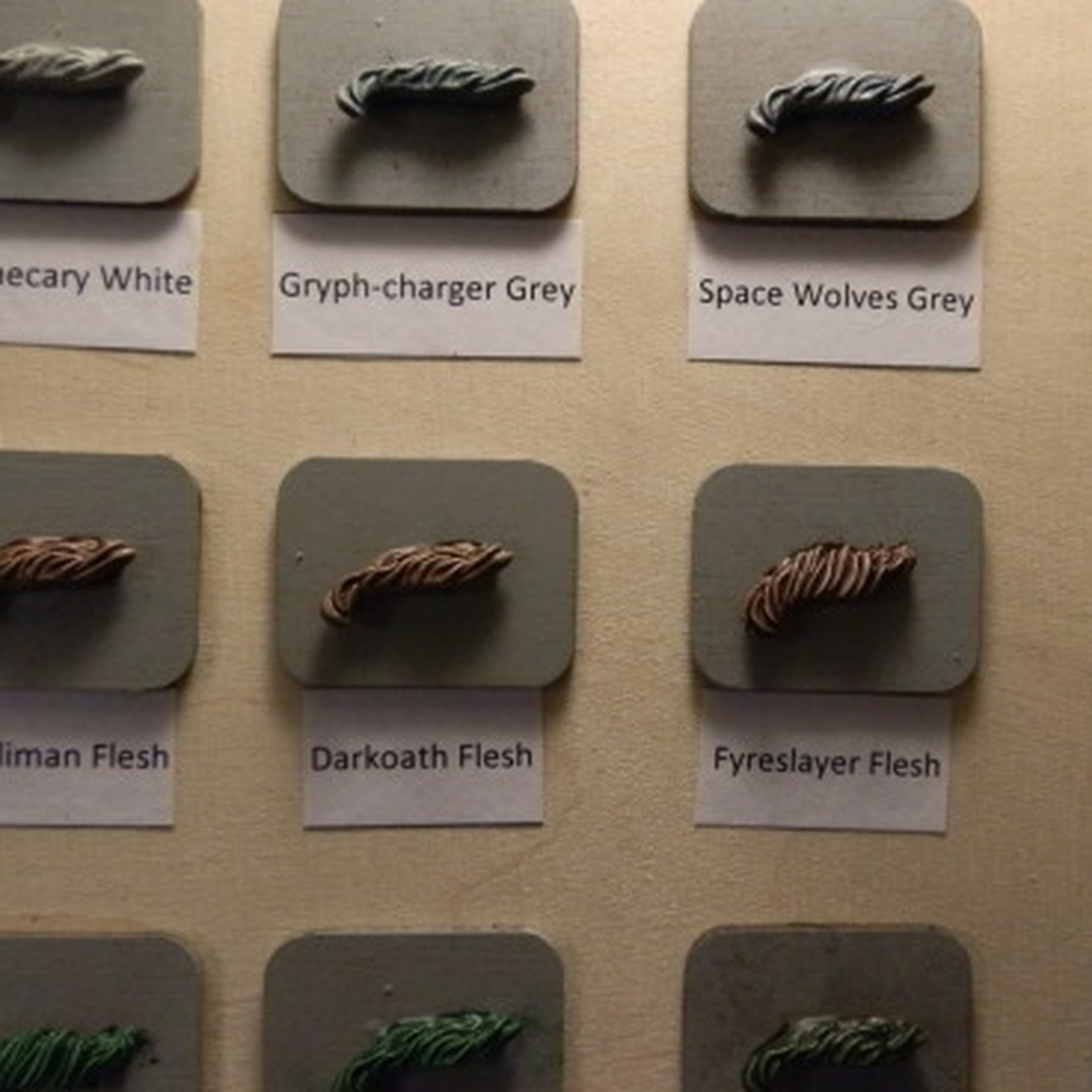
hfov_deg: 45.8
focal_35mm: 36
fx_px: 1285
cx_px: 647
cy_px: 501
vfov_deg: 46.0
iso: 400
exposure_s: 1/250
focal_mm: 5
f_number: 3.1
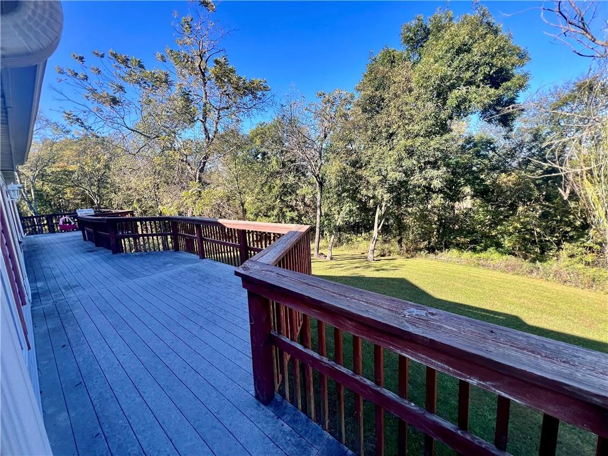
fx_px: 228
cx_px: 304
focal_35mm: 13
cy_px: 228
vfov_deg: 89.9
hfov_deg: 106.2
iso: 32
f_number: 1.8
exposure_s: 1/245
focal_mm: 1.57
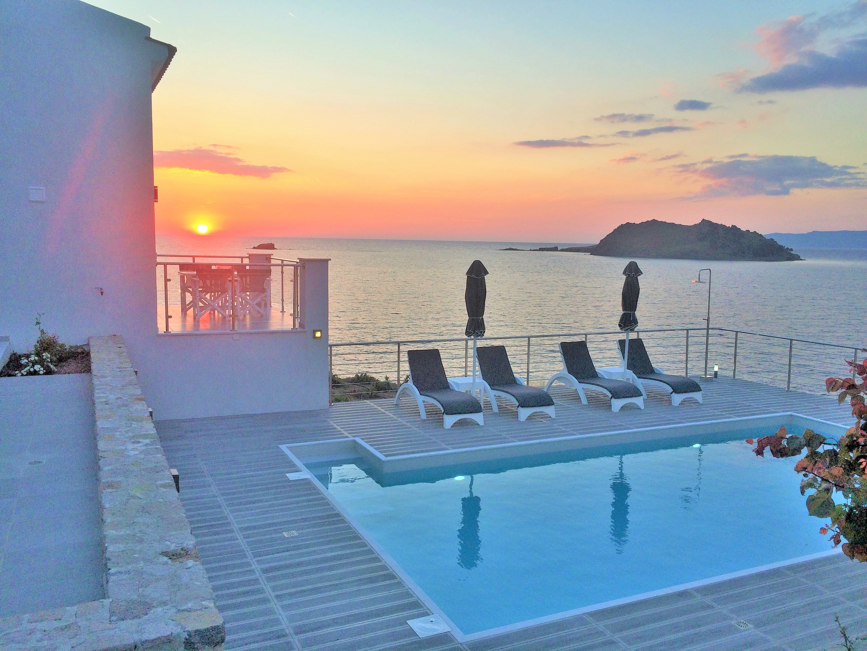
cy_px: 326
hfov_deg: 61.7
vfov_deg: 48.2
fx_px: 726
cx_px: 434
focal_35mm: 29
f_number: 2.2
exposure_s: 1/272
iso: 32
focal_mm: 4.15
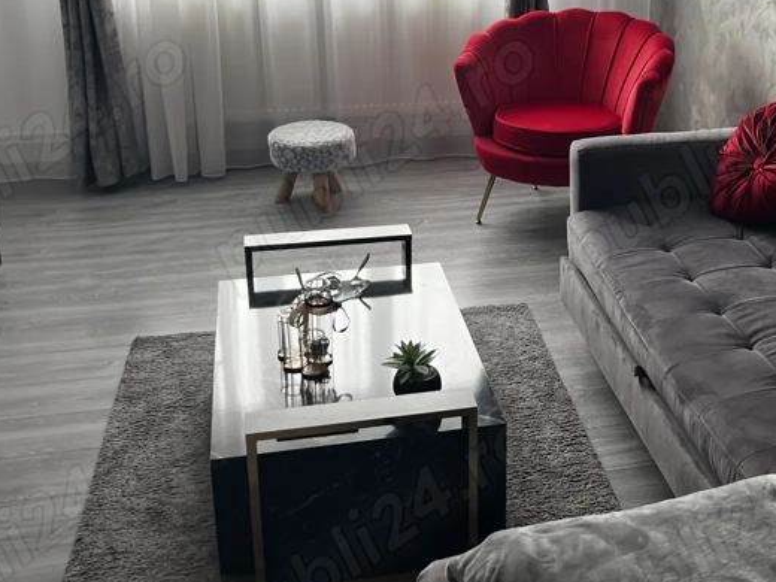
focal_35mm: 50
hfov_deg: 37.6
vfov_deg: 28.9
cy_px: 185
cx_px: 548
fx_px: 1121
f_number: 1.5
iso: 80
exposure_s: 1/121
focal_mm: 5.7
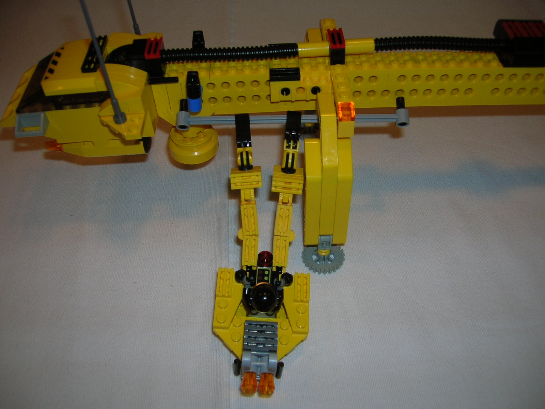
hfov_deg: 54.0
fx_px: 535
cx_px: 272
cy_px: 204
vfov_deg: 41.8
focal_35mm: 34
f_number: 2.9
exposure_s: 1/60.1
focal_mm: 5.7
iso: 50
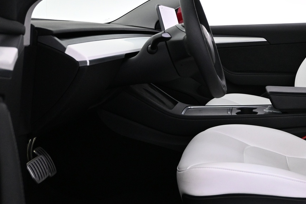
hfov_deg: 36.9
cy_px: 57
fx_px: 446
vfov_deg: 25.5
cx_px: 234
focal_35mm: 52
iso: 1600
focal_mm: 18.5
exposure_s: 1/80
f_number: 3.8
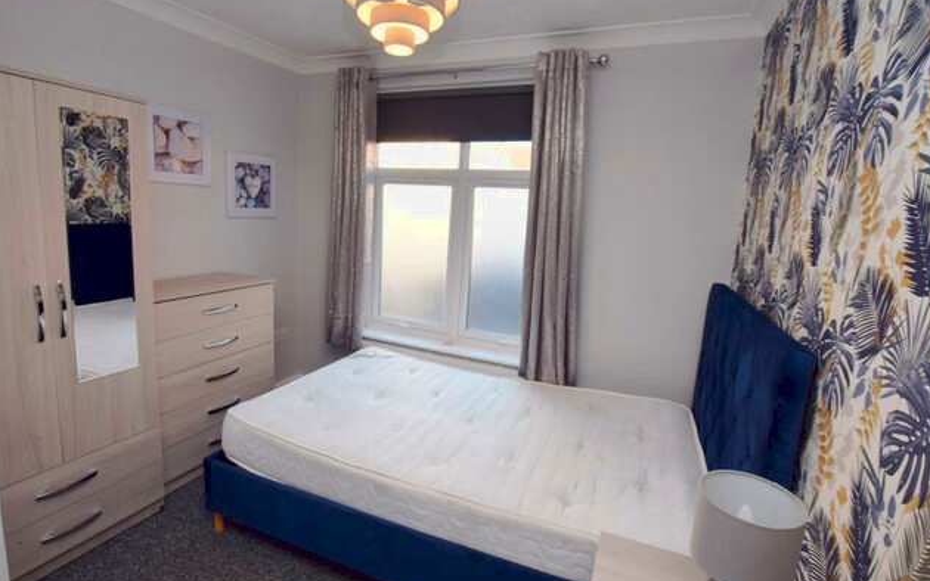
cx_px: 444
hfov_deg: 94.3
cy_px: 282
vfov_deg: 68.0
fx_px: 431
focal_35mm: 17
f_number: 5.6
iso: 220
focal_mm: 10
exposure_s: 1/125
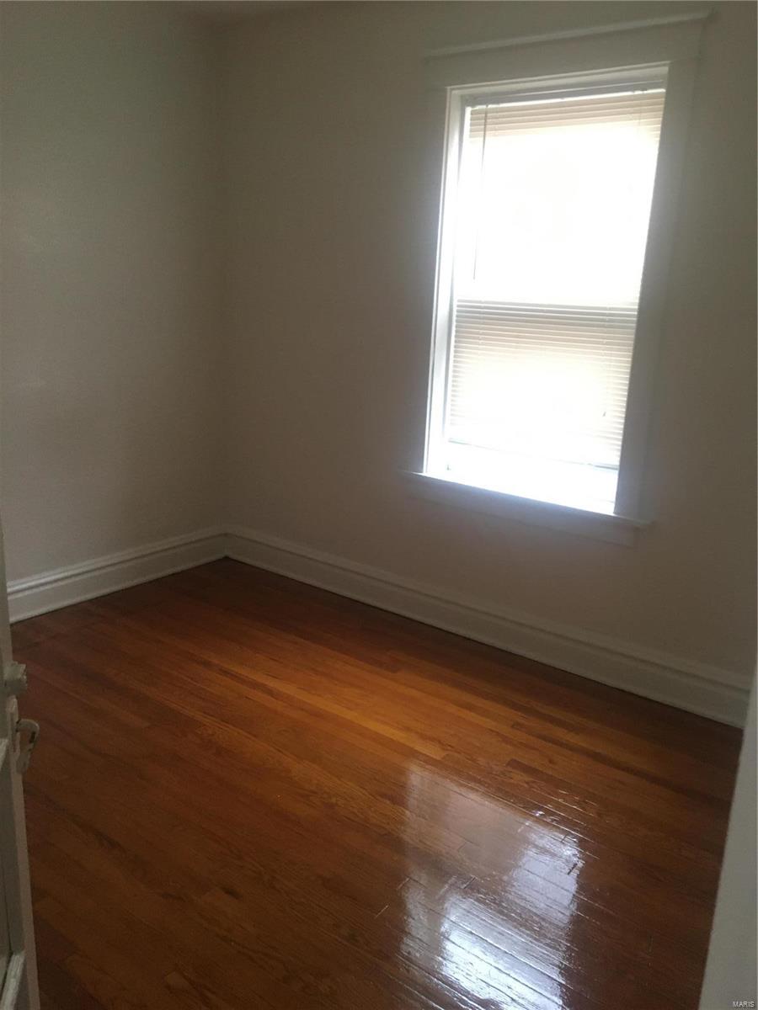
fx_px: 847
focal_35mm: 29
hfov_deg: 48.2
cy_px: 505
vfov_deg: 61.7
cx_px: 379
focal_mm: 4.15
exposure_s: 1/30
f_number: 2.2
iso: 125
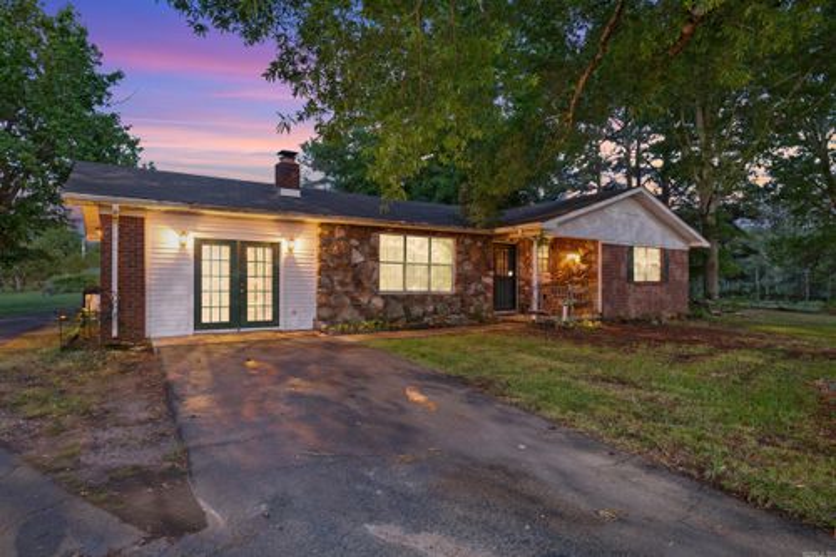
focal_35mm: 19
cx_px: 418
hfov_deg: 85.9
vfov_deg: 63.6
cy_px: 278
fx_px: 449
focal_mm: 12.9
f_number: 7.1
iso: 400
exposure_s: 1/40
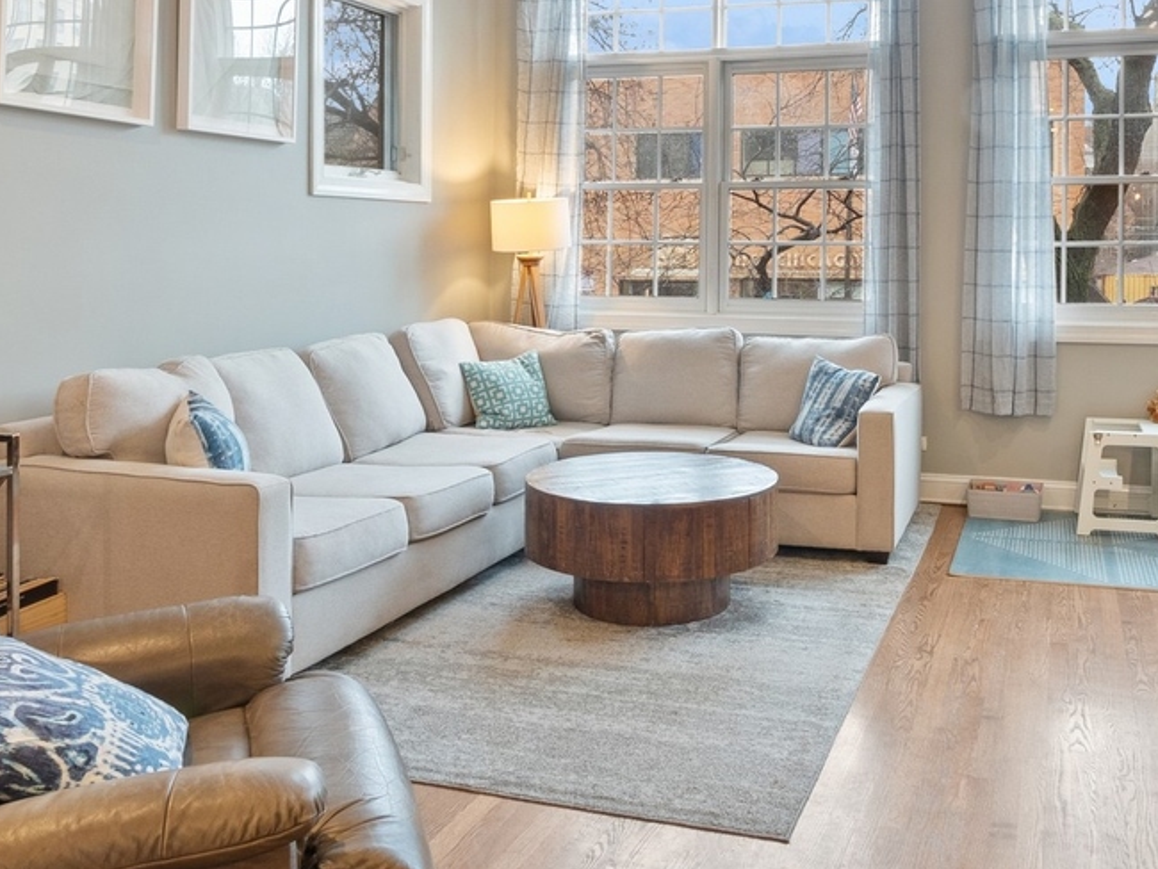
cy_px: 217
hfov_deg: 57.9
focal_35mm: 31
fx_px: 1037
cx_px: 688
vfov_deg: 44.0
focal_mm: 7
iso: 200
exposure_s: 1.6
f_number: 8
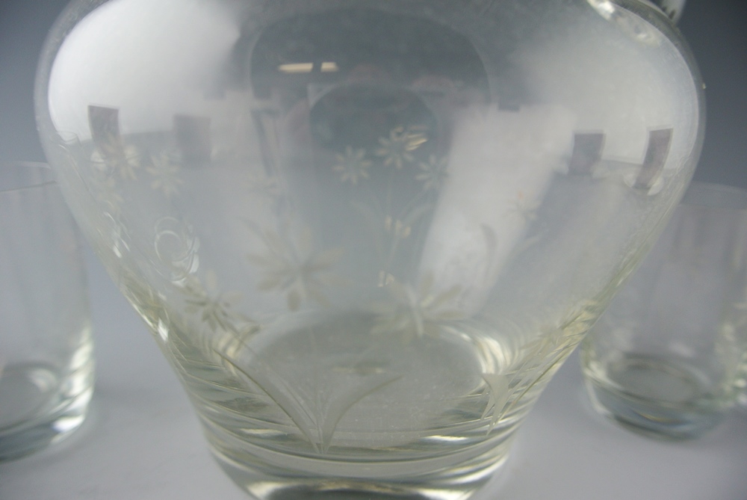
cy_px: 250
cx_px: 374
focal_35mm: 27
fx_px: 561
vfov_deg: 48.0
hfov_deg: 67.3
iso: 200
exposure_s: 1/125
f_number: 3.5
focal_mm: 10
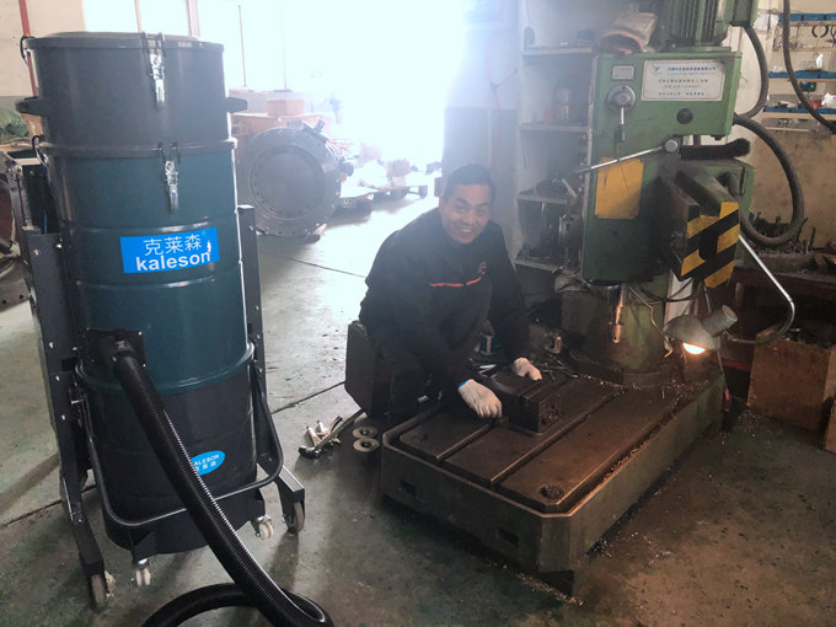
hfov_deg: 63.4
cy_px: 314
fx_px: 676
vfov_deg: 49.7
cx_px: 418
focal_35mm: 28
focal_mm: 3.99
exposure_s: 1/100
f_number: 1.8
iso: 320
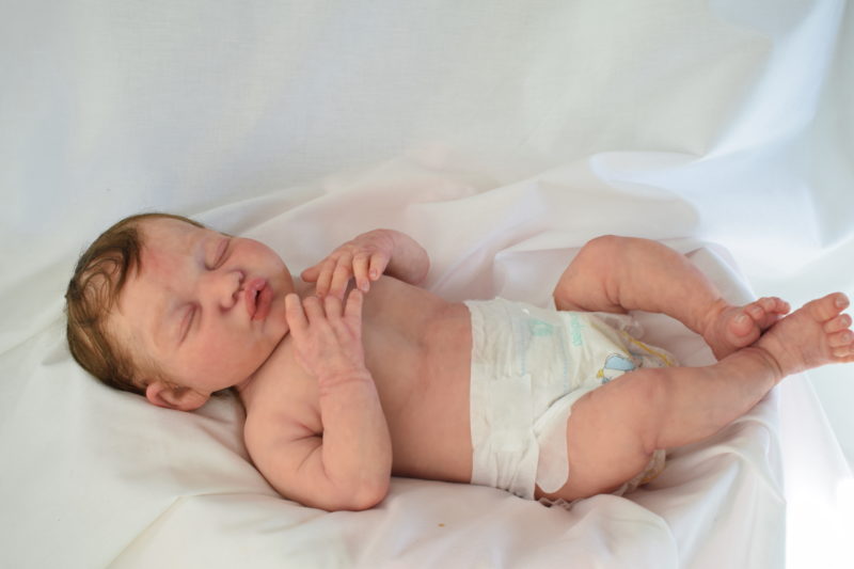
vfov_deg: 30.8
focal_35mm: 44
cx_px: 427
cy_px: 284
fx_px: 1032
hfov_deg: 45.0
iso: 100
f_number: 5.6
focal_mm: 29
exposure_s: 1/40
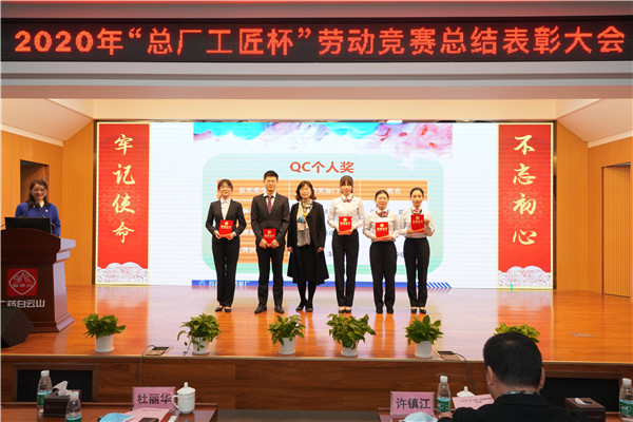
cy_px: 211
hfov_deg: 65.5
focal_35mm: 28
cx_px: 316
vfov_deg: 46.4
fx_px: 492
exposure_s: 1/160
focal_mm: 28
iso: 3200
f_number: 6.3
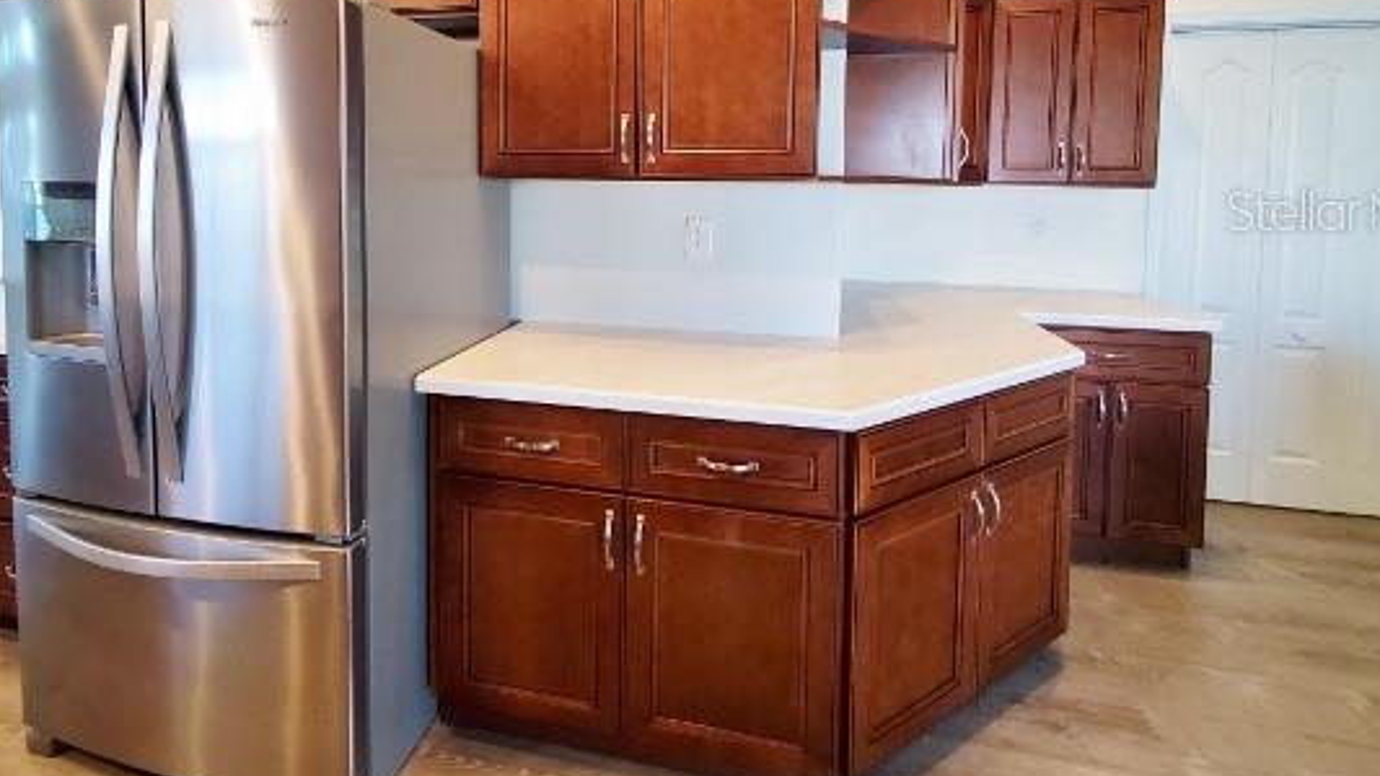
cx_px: 642
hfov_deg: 95.8
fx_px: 622
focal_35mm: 17
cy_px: 210
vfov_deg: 61.0
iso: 320
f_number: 2.2
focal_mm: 1.8
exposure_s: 1/60
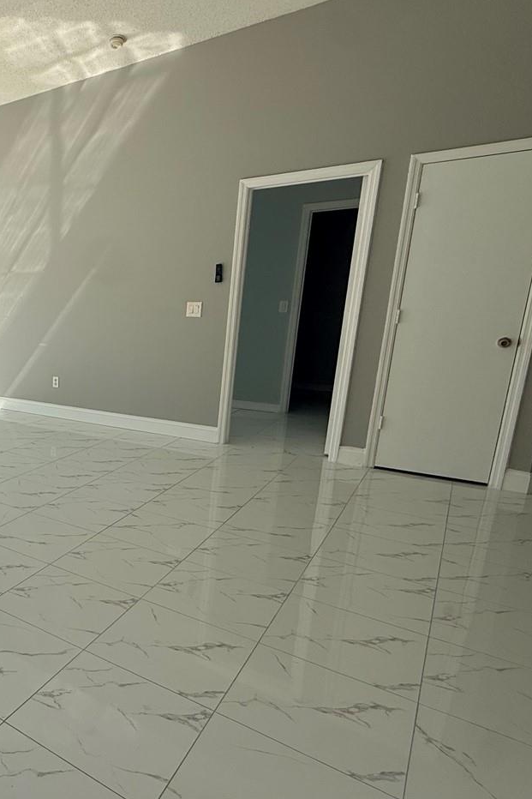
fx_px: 554
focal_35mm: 25
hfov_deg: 42.6
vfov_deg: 71.4
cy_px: 429
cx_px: -24
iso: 64
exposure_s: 1/1497
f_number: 2.2
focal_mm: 2.22
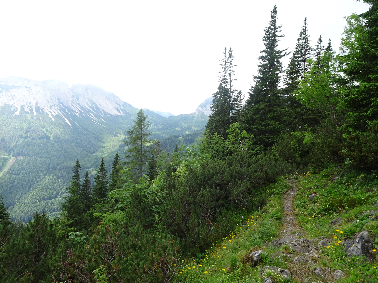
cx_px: 189
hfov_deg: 71.6
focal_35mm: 24
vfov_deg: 56.8
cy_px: 142
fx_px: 262
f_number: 3.5
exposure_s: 1/160
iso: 80
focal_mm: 4.1
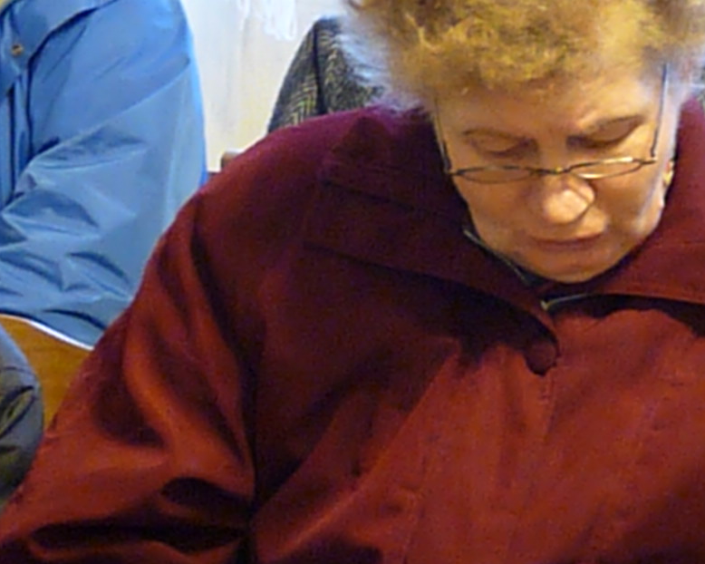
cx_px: 485
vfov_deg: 9.2
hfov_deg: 11.5
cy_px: 210
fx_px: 3484
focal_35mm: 167
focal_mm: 11.5
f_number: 3.4
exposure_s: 1/30
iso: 1600
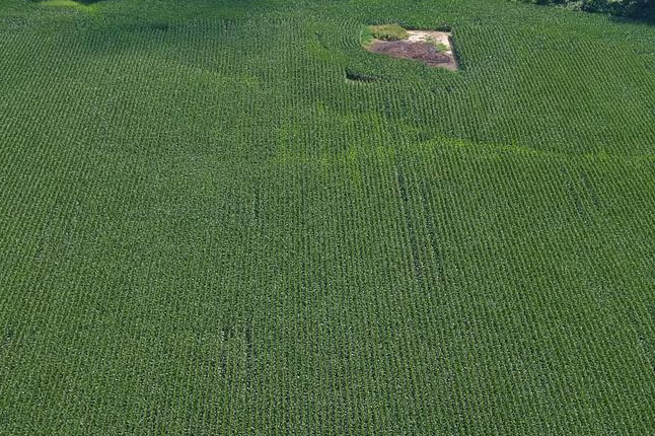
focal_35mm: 92
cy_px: 320
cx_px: 285
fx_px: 1673
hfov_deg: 22.1
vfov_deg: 14.8
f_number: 2.8
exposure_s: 1/500
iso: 100
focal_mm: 10.57
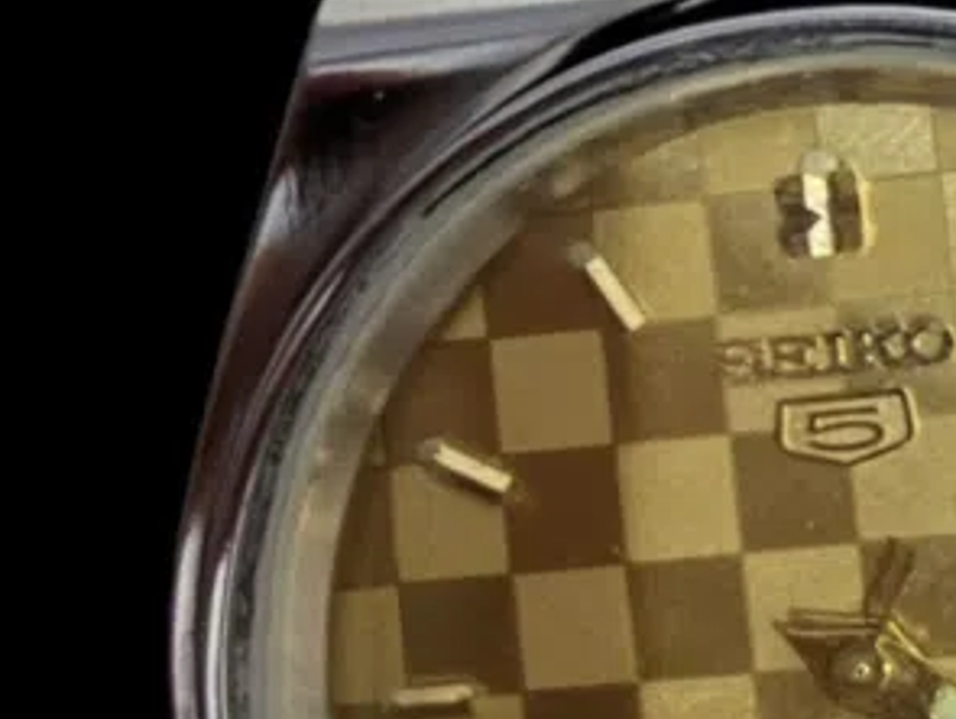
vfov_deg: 27.8
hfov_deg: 33.6
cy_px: 518
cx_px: 956
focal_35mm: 52
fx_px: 1438
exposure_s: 1/6
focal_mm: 2.22
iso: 500
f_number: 2.2
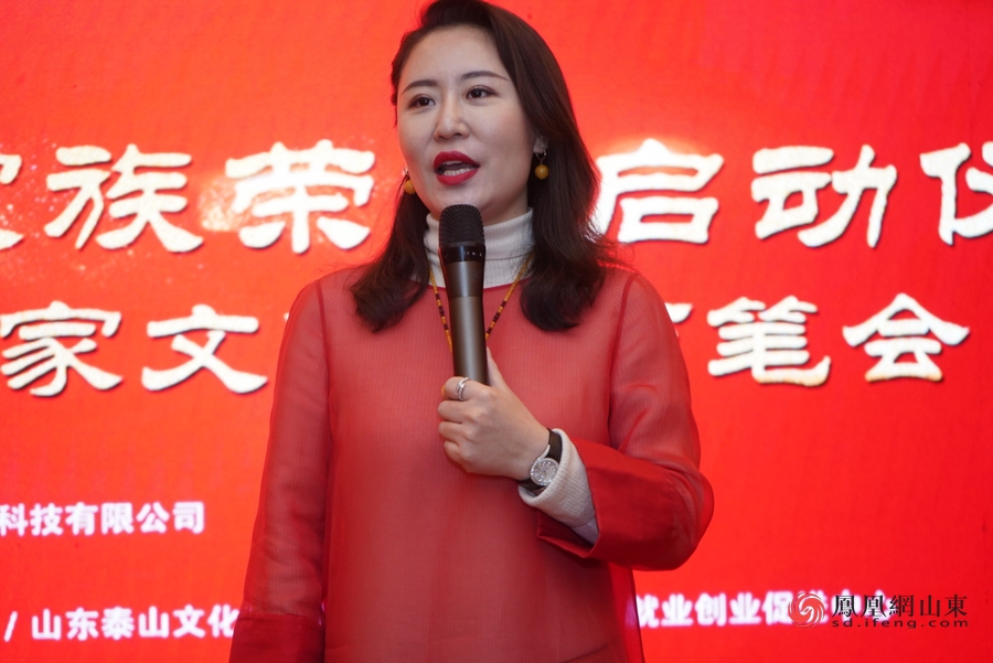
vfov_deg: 19.5
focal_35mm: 70
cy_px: 332
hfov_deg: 28.8
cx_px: 496
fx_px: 1932
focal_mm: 70
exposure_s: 1/80
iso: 2000
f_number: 5.6
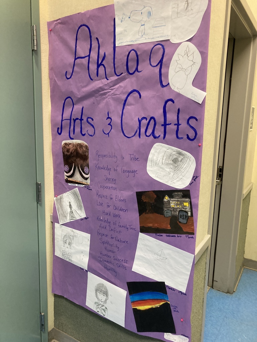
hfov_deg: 49.7
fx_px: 277
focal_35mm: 28
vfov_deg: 63.4
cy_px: 171
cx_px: 128
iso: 160
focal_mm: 3.99
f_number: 1.8
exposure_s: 1/60
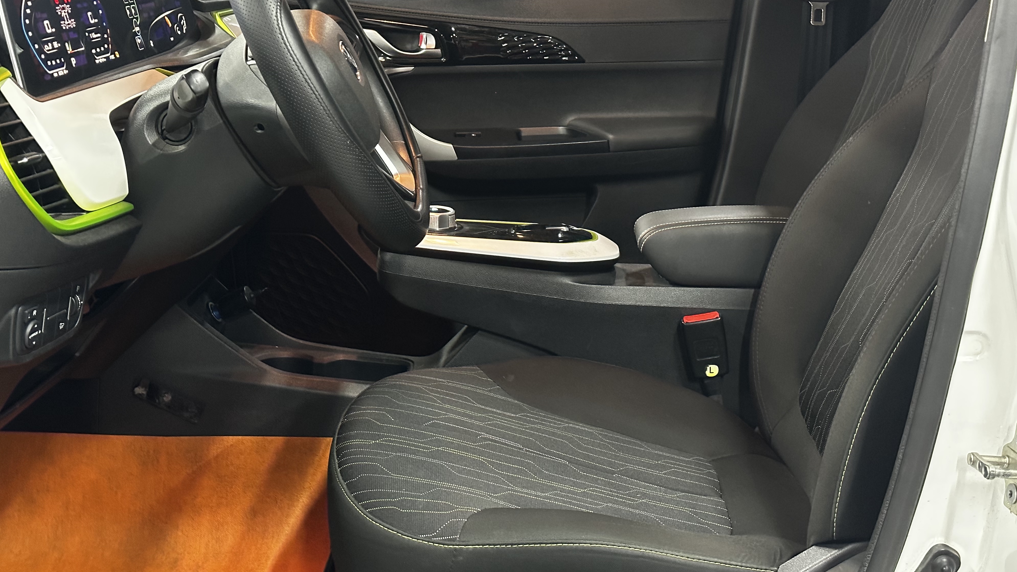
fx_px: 1429
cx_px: 507
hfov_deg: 39.2
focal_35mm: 53
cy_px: 229
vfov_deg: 22.6
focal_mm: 6.86
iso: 640
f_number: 1.78
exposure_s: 1/25
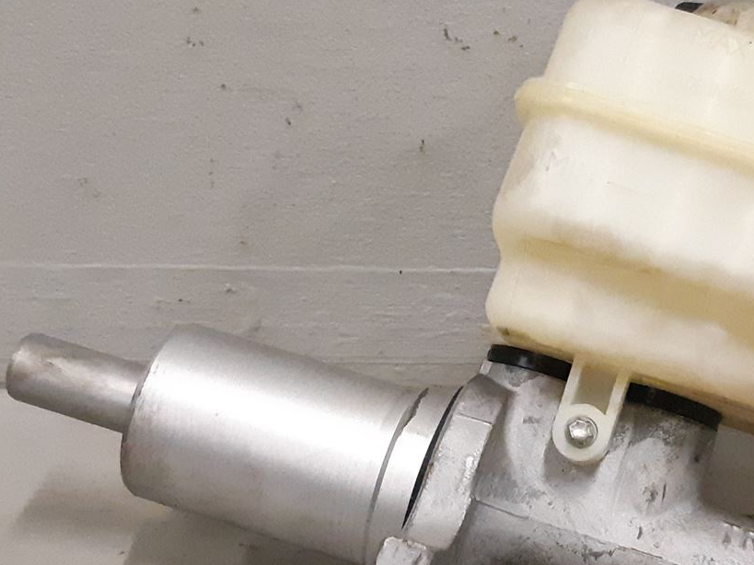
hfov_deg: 29.6
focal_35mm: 65
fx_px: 1416
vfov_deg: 22.5
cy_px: 365
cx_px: 520
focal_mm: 3.93
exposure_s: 1/244
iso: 800
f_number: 1.7
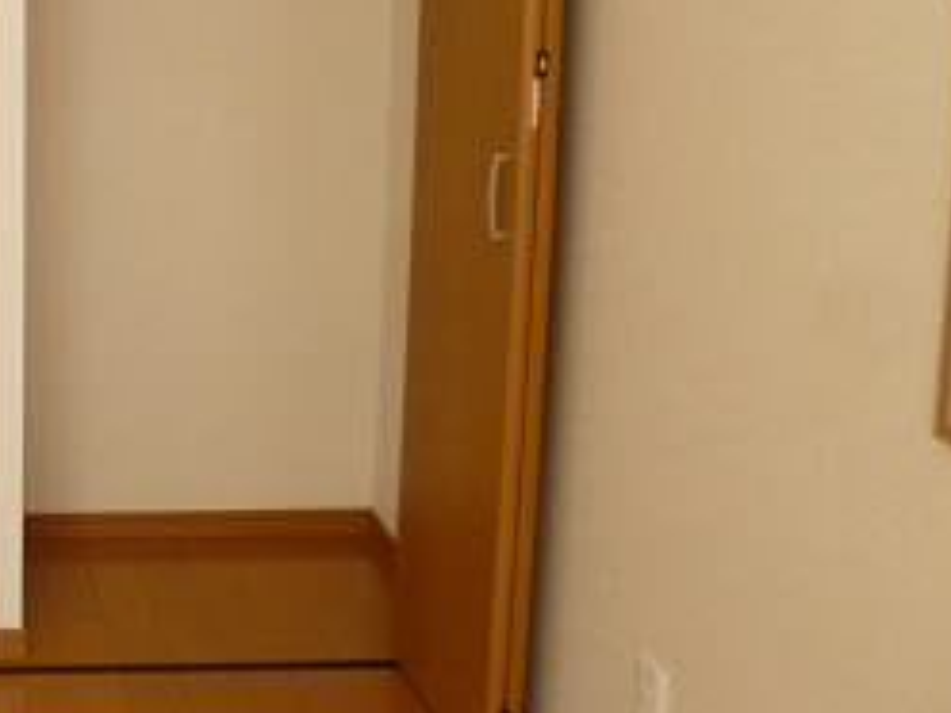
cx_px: -127
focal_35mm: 58
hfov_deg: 29.5
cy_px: 50
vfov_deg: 24.4
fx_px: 1593
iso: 125
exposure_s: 1/60
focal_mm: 4.3
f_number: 2.5
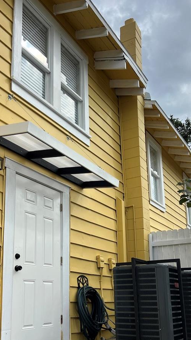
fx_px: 342
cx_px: 84
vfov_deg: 52.2
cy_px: 214
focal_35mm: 38
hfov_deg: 31.1
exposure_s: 1/3831
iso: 50
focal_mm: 5.7
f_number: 1.5
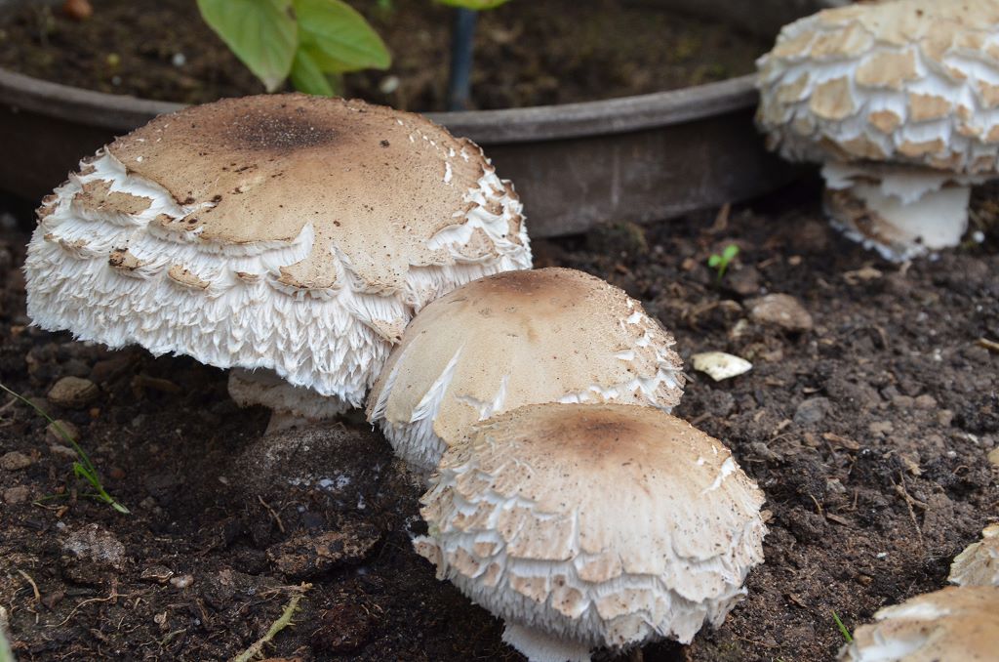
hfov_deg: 21.0
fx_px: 2700
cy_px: 331
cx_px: 500
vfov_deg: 14.0
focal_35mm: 98
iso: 800
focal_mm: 65
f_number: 14
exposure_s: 1/30
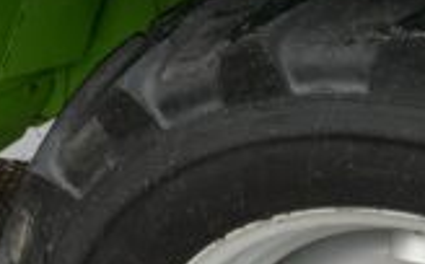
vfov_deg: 10.4
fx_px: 1388
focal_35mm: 120
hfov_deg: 15.5
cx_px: -290
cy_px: -160
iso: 16
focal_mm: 3
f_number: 1.8
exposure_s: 1/245
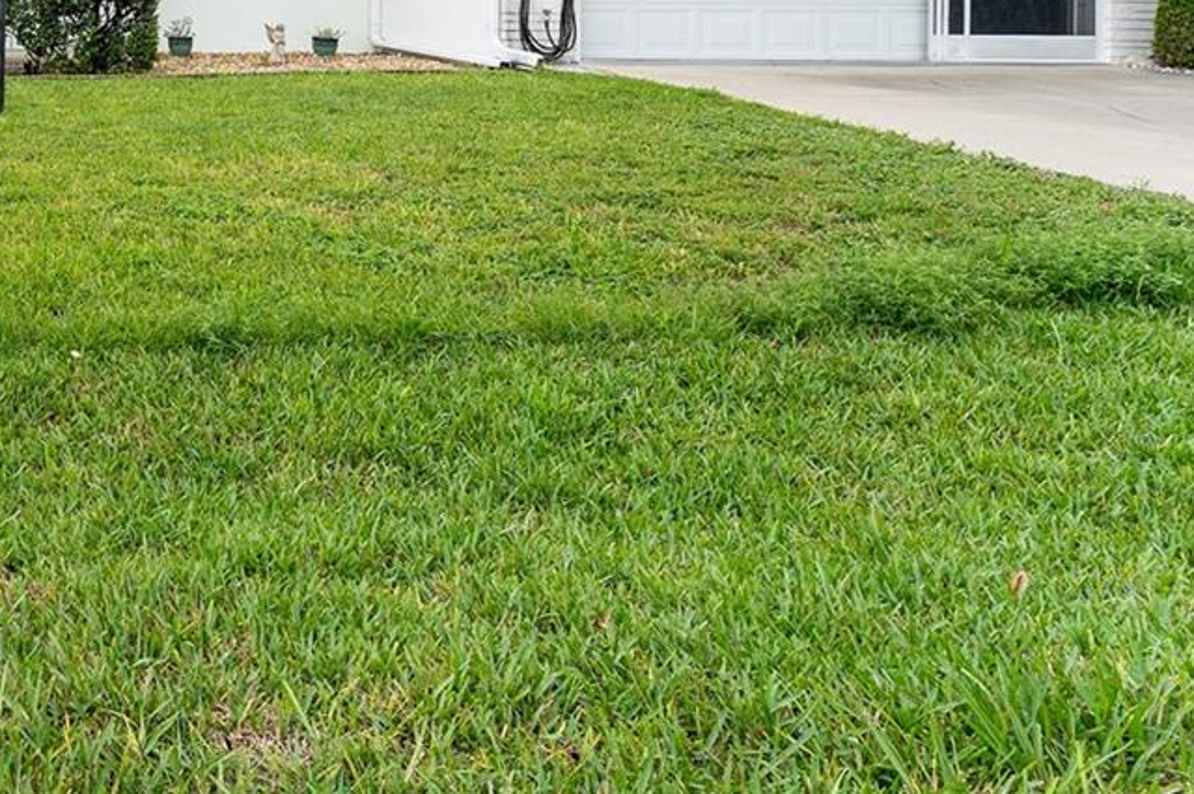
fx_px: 1160
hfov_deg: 42.8
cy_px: -30
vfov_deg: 33.9
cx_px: -116
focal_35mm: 35
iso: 500
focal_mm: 14
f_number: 7.1
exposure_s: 1/320
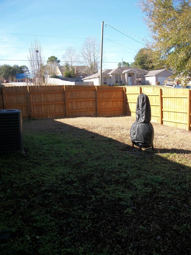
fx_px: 235
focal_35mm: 32
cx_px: 96
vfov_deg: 56.8
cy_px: 128
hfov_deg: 44.2
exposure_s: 1/60
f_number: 8.8
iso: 80
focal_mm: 5.7
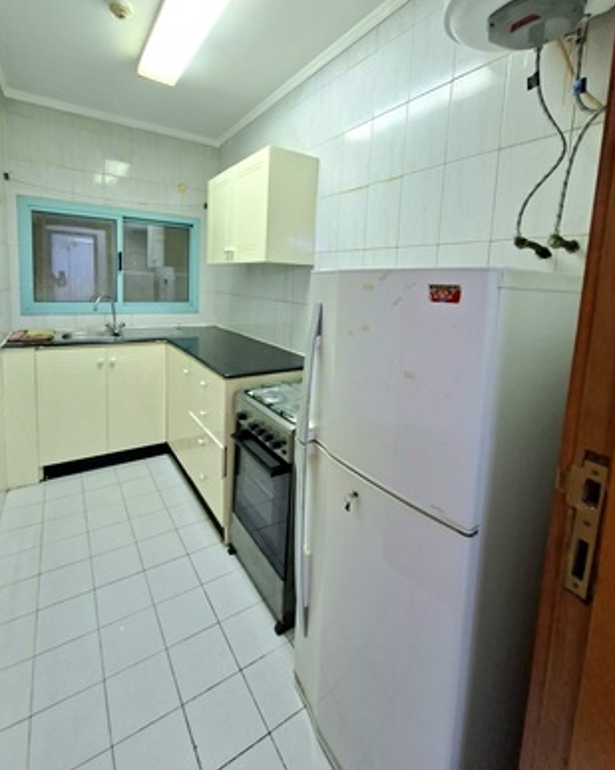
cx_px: 286
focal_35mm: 15
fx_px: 342
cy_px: 321
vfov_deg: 96.0
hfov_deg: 83.8
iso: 200
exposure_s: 1/25
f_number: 2.2
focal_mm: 1.74
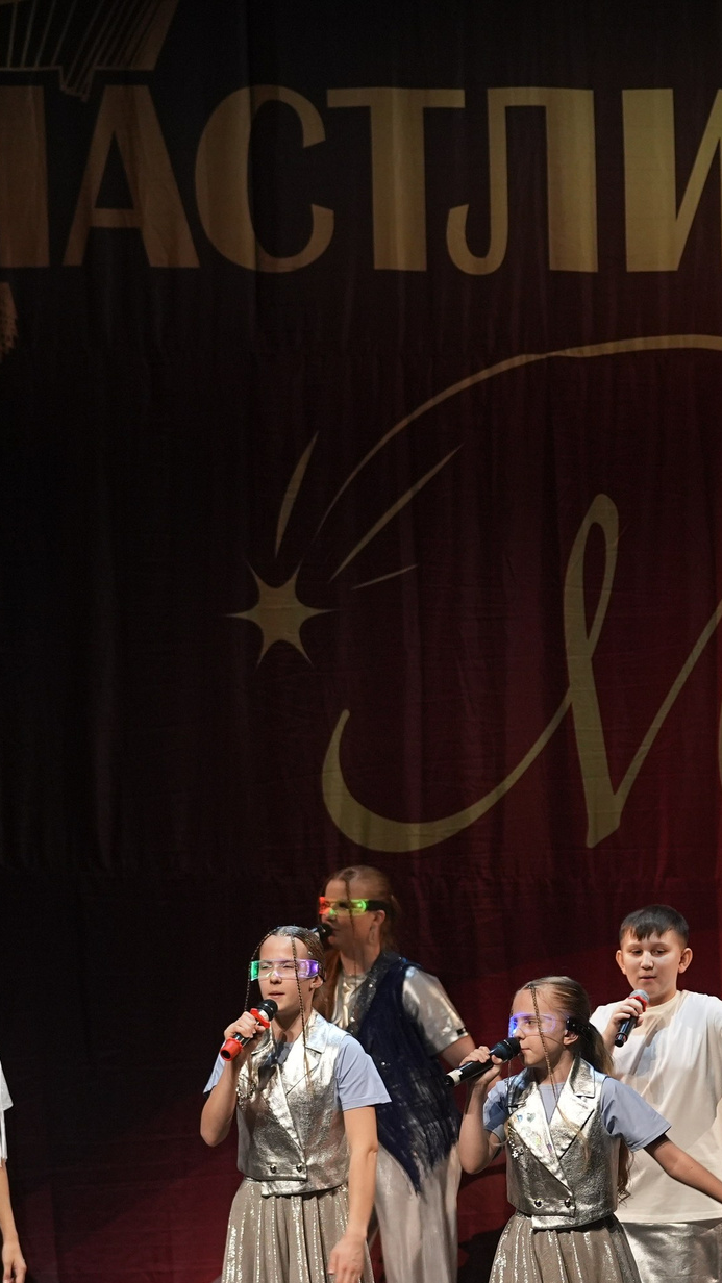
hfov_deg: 5.5
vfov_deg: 9.7
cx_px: 744
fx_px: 7556
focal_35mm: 222
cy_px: 888
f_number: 2.8
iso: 1600
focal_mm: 102
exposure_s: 1/400
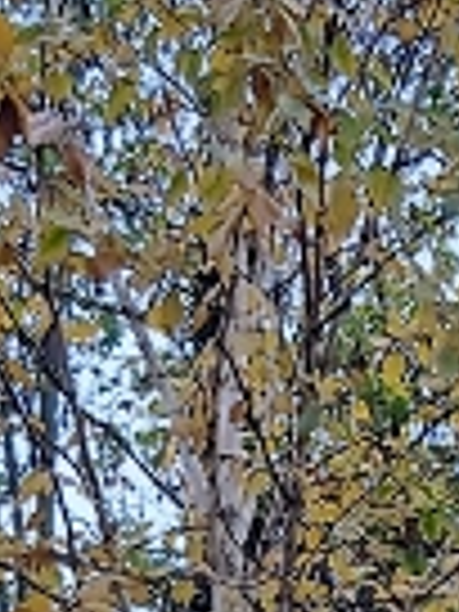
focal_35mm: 122
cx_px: 410
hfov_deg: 12.1
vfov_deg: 15.5
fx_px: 2157
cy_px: 747
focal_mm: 3.92
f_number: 1.7
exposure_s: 1/33
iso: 320
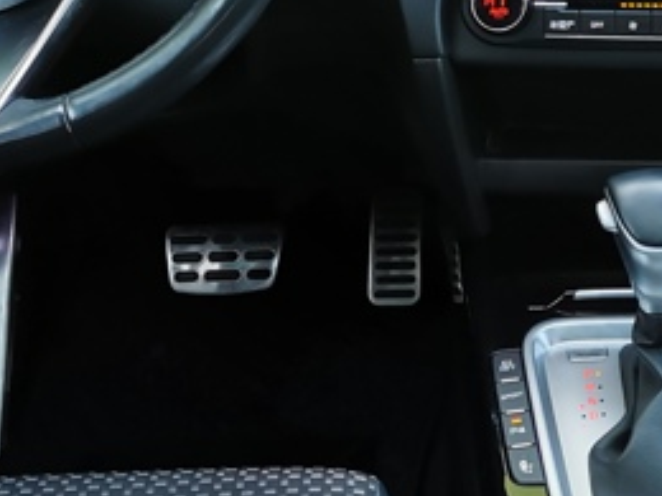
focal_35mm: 83
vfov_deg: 17.0
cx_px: 583
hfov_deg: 23.0
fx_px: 1587
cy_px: -99
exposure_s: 1/100
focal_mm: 5.58
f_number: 1.8
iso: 160
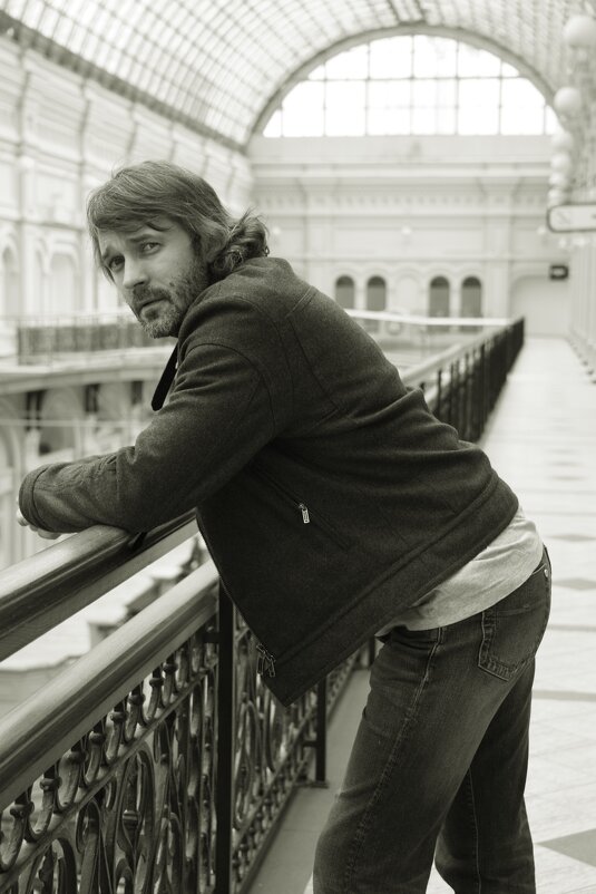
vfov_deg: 28.8
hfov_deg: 19.5
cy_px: 447
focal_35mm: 70
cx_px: 298
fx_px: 1737
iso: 400
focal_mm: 70
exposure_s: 1/100
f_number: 6.3
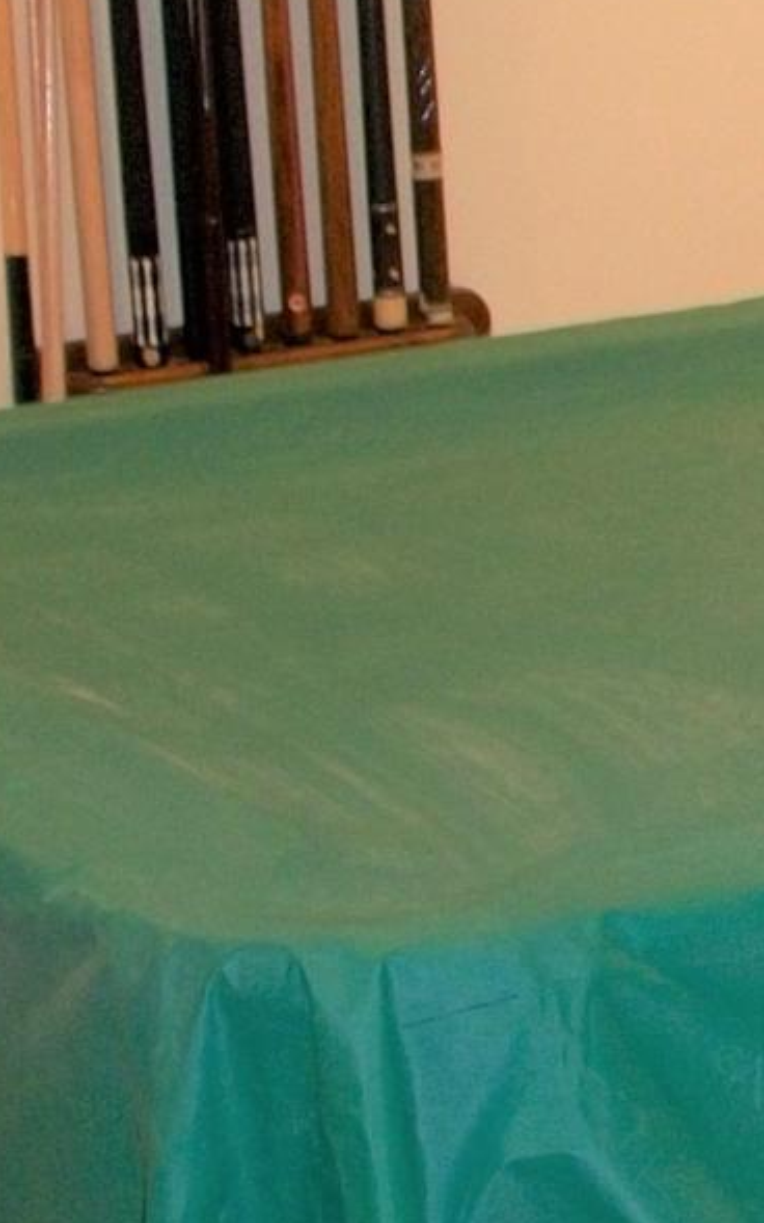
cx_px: 1534
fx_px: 4299
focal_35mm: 129
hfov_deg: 9.5
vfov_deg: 16.2
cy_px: 469
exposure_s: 1/30
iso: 160
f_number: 3.1
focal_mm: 6.3
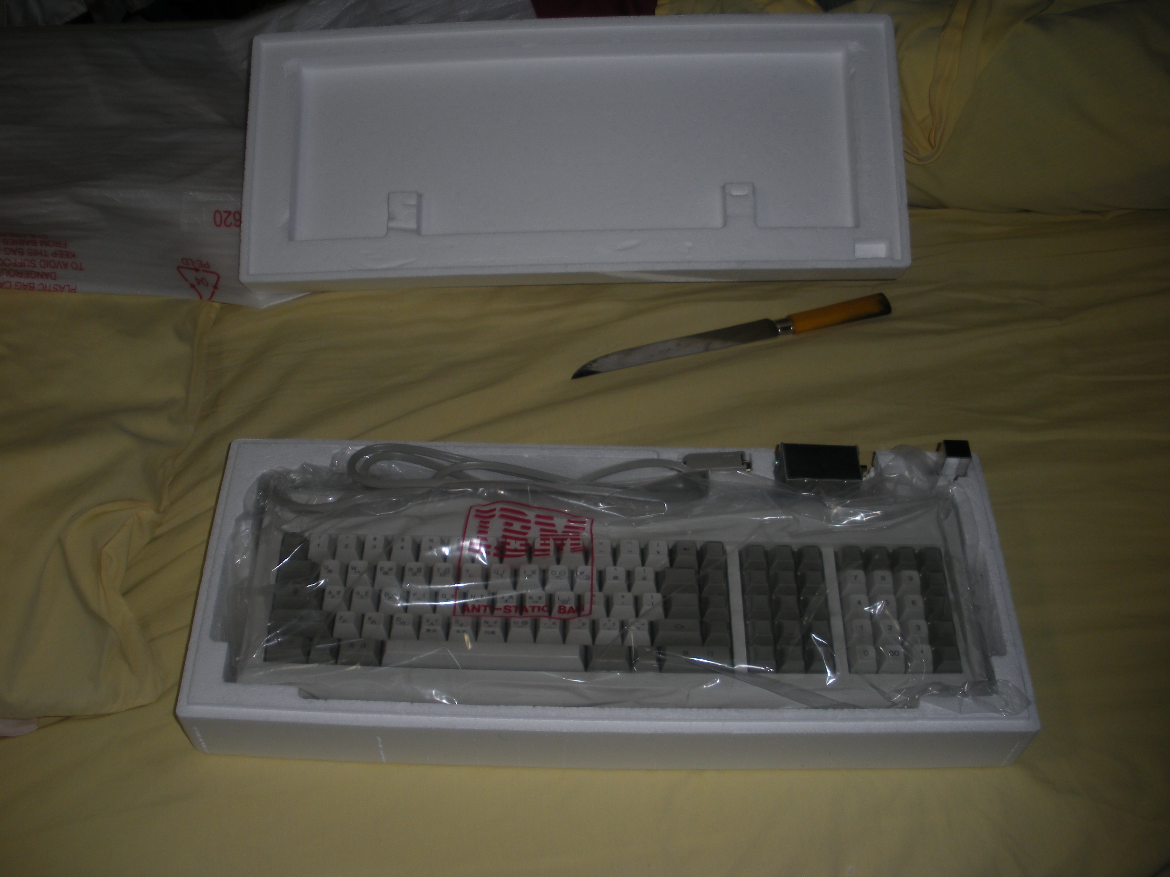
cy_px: 438
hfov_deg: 51.4
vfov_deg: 39.7
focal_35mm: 36
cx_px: 585
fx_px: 1217
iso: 64
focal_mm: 6.3
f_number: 3.5
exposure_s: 1/30
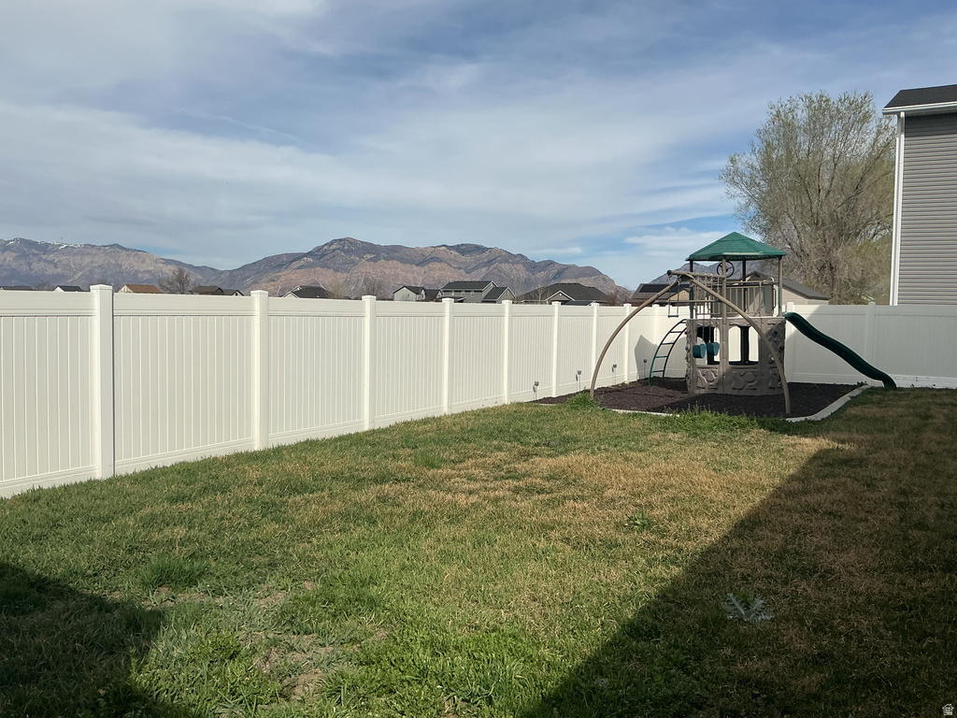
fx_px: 802
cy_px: 359
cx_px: 478
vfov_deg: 48.2
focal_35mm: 29
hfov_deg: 61.7
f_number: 1.8
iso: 25
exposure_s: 1/4065
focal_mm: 3
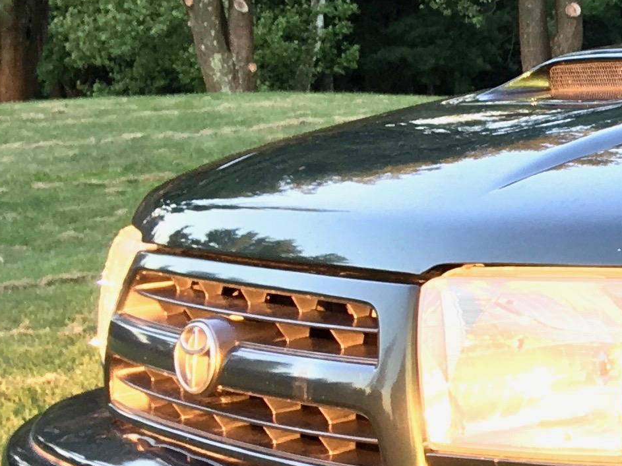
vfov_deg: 11.9
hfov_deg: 13.8
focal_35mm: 124
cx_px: 1185
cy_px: 231
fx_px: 2228
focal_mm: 4.15
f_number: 2.2
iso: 25
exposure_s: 1/30
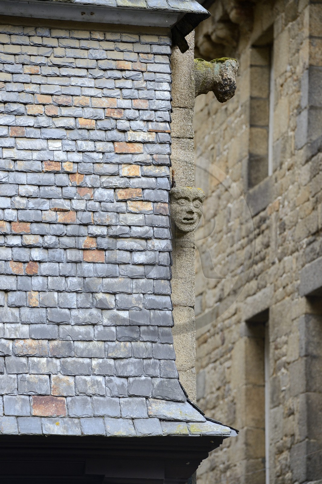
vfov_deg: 10.3
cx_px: 161
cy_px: 242
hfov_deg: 6.9
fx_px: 2686
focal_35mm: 200
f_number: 6.3
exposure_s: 1/200
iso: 400
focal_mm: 200
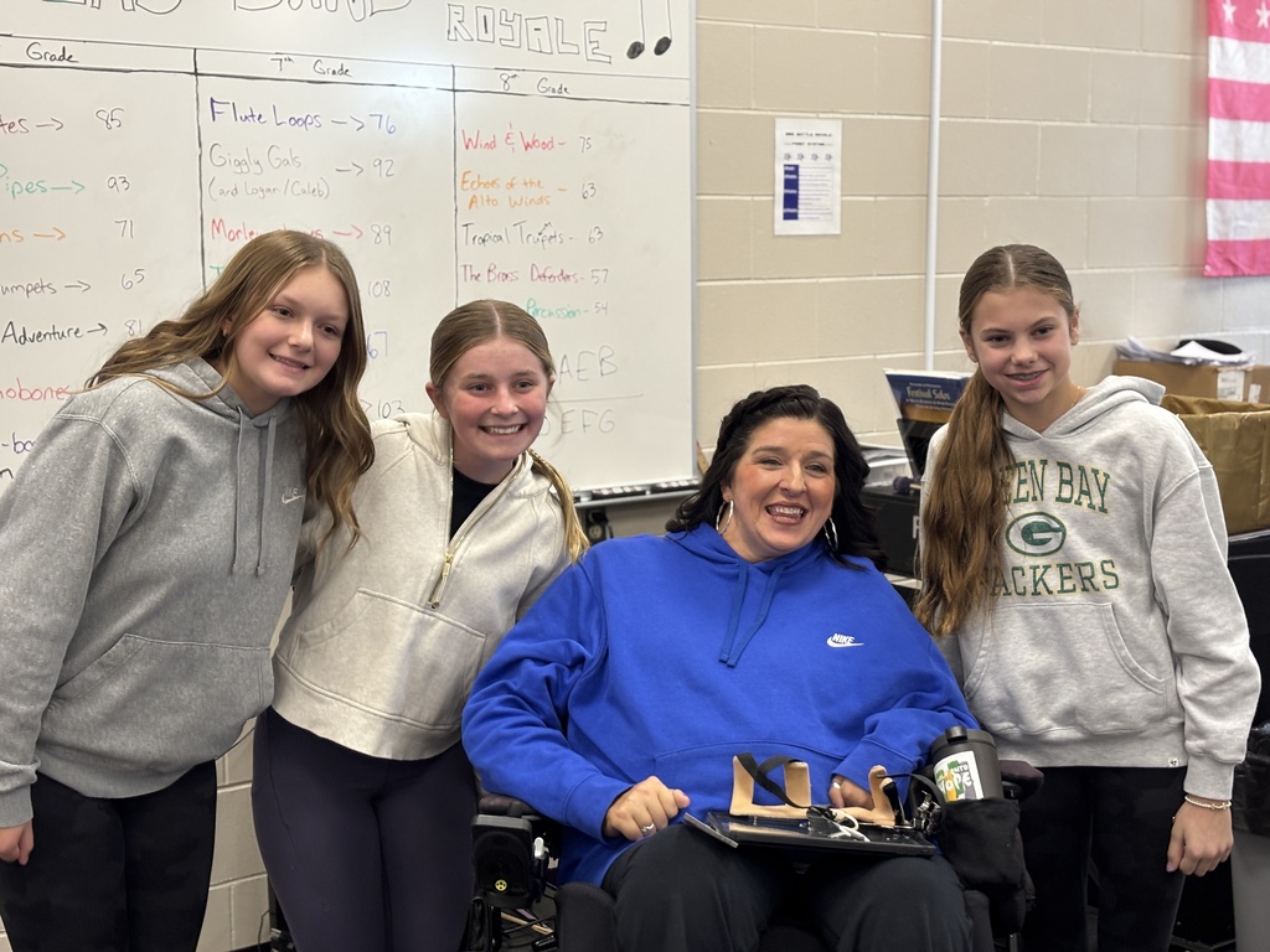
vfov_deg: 28.0
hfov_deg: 36.8
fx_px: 1908
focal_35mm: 52
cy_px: 476
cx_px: 635
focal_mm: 5.96
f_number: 1.6
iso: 160
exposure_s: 1/60
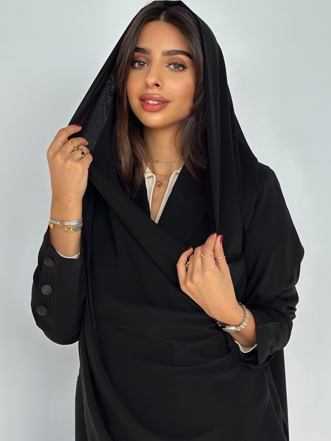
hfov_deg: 30.3
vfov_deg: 39.7
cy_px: 220
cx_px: 166
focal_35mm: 48
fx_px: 612
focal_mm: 6.86
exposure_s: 1/211
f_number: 1.78
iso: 80
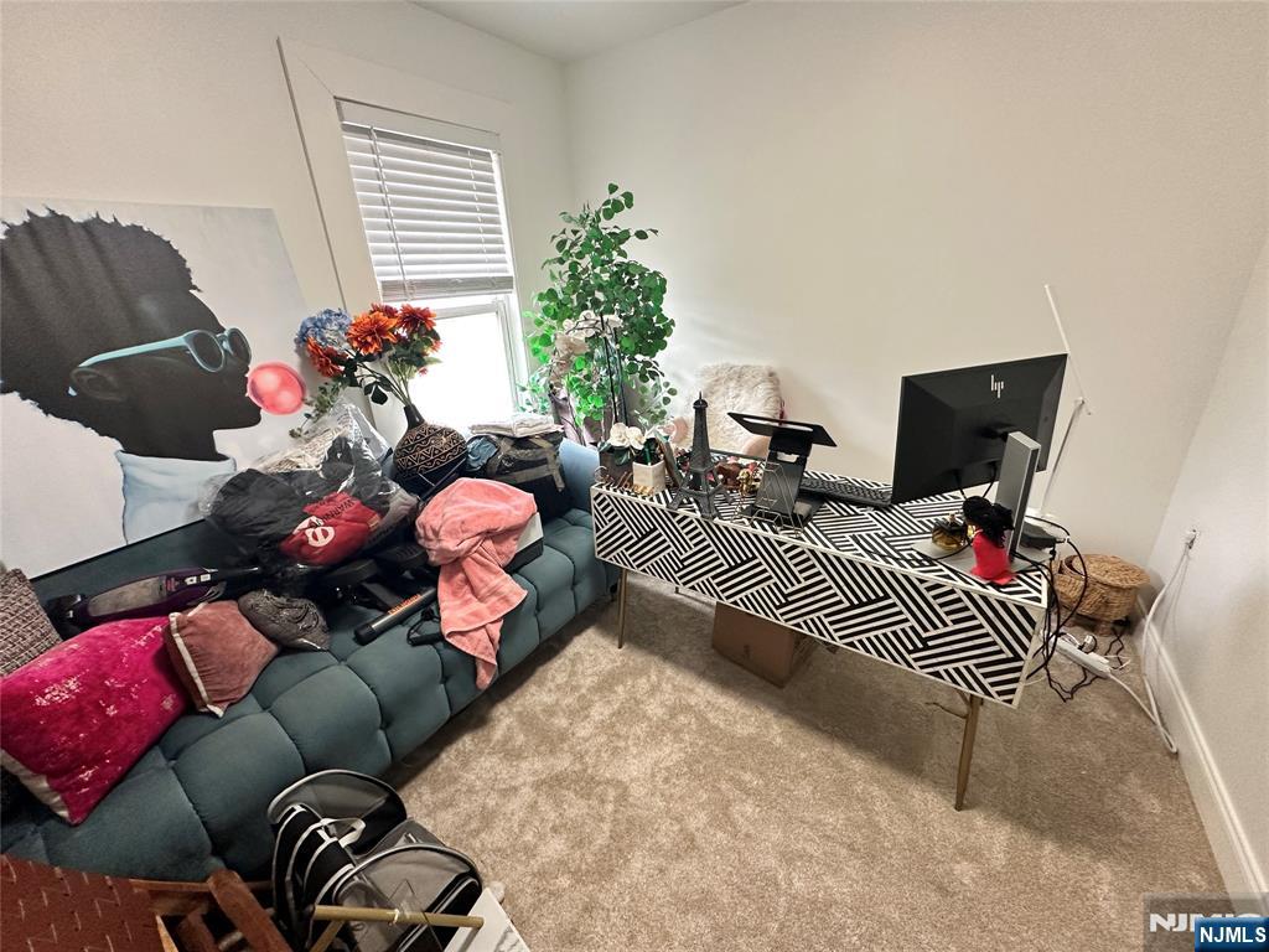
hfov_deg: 102.1
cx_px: 634
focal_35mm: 14
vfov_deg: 85.7
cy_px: 476
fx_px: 513
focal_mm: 2.22
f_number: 2.2
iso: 250
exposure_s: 1/60
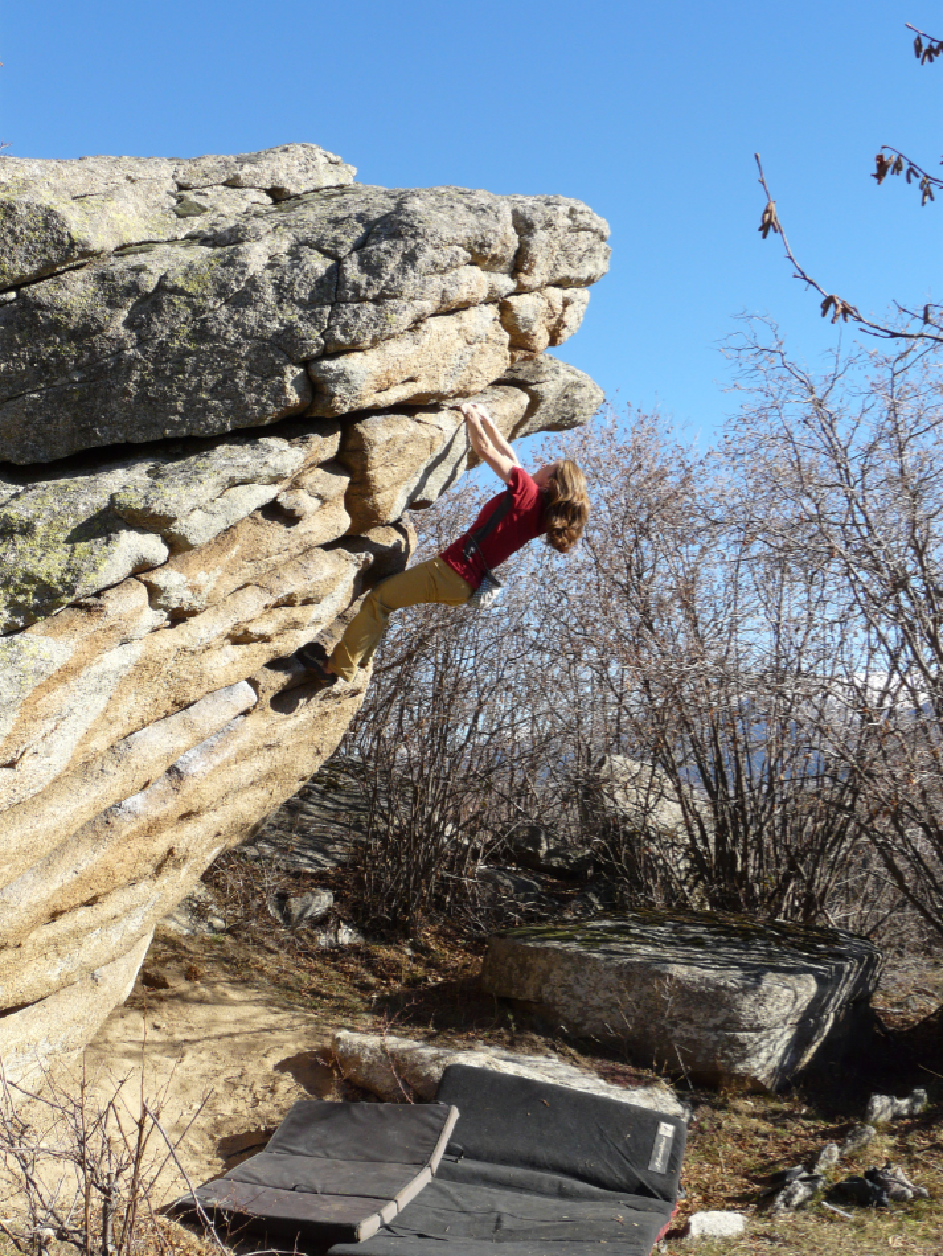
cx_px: 472
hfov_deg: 34.4
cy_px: 628
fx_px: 1525
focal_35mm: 42
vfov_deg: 44.8
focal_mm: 6.8
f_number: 5.6
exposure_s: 1/250
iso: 100
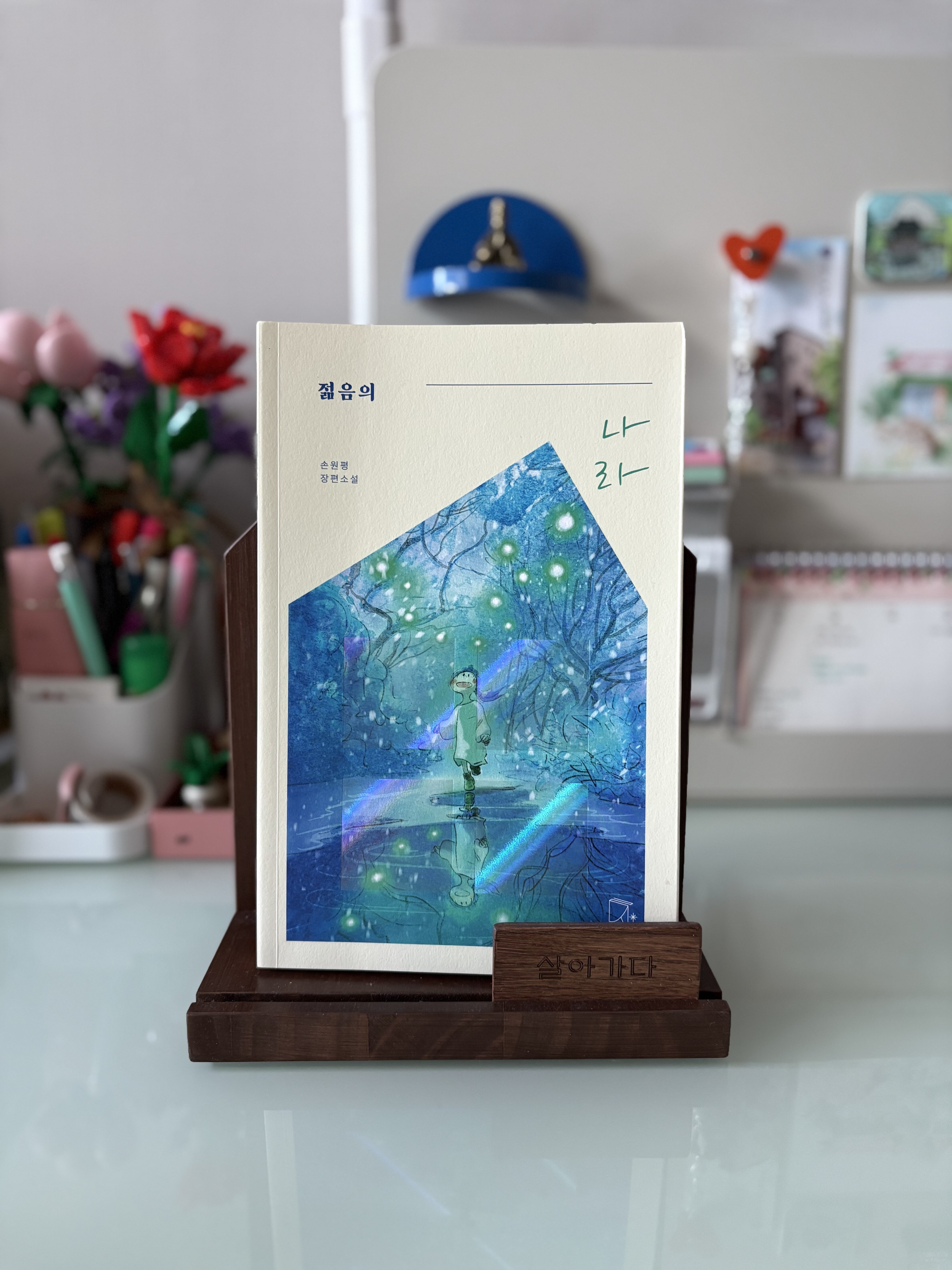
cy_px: 635
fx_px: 953
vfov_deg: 67.3
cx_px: 476
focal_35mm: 26
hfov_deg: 53.1
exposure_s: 1/60
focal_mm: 5.96
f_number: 1.6
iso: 250
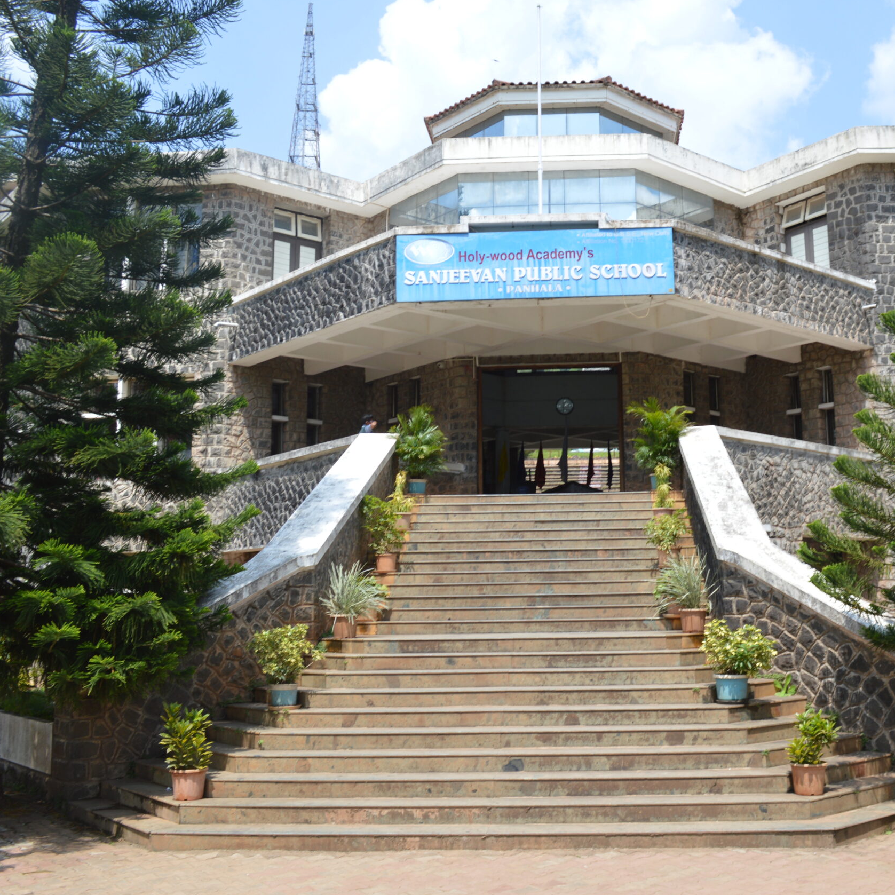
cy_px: 447
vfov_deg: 47.2
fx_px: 1024
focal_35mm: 35
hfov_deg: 46.8
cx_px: 560
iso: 100
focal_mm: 18
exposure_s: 1/200
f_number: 7.1
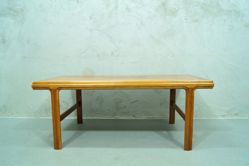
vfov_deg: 16.5
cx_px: 124
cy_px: 83
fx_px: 570
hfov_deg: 24.6
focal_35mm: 82
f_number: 8
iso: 800
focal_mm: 55
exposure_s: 1/20
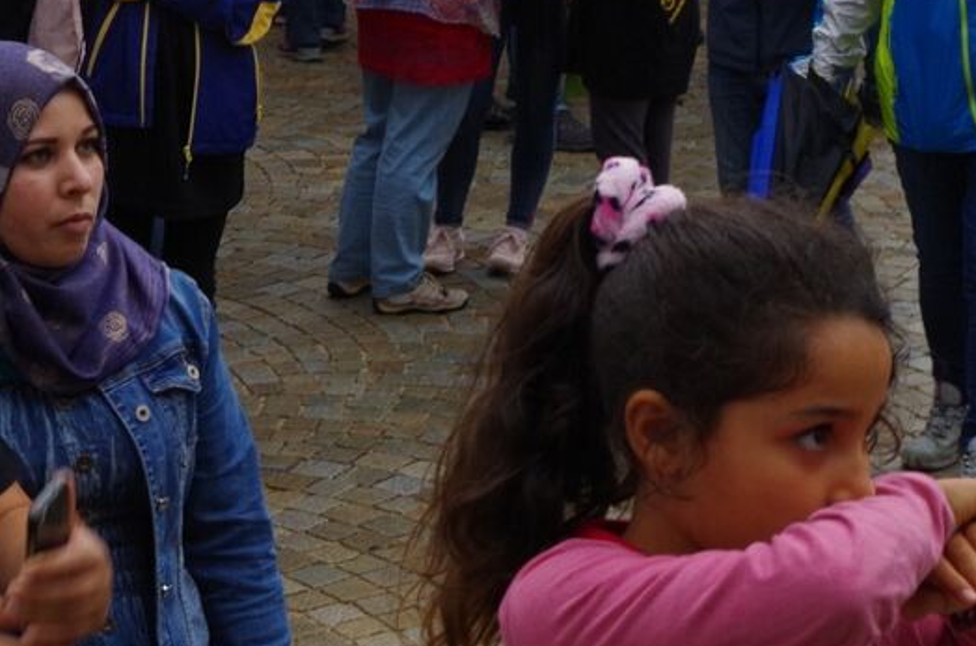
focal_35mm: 119
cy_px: 28
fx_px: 3219
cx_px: 45
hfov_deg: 16.9
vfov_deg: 11.4
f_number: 7.1
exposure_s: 1/60
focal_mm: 35
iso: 800
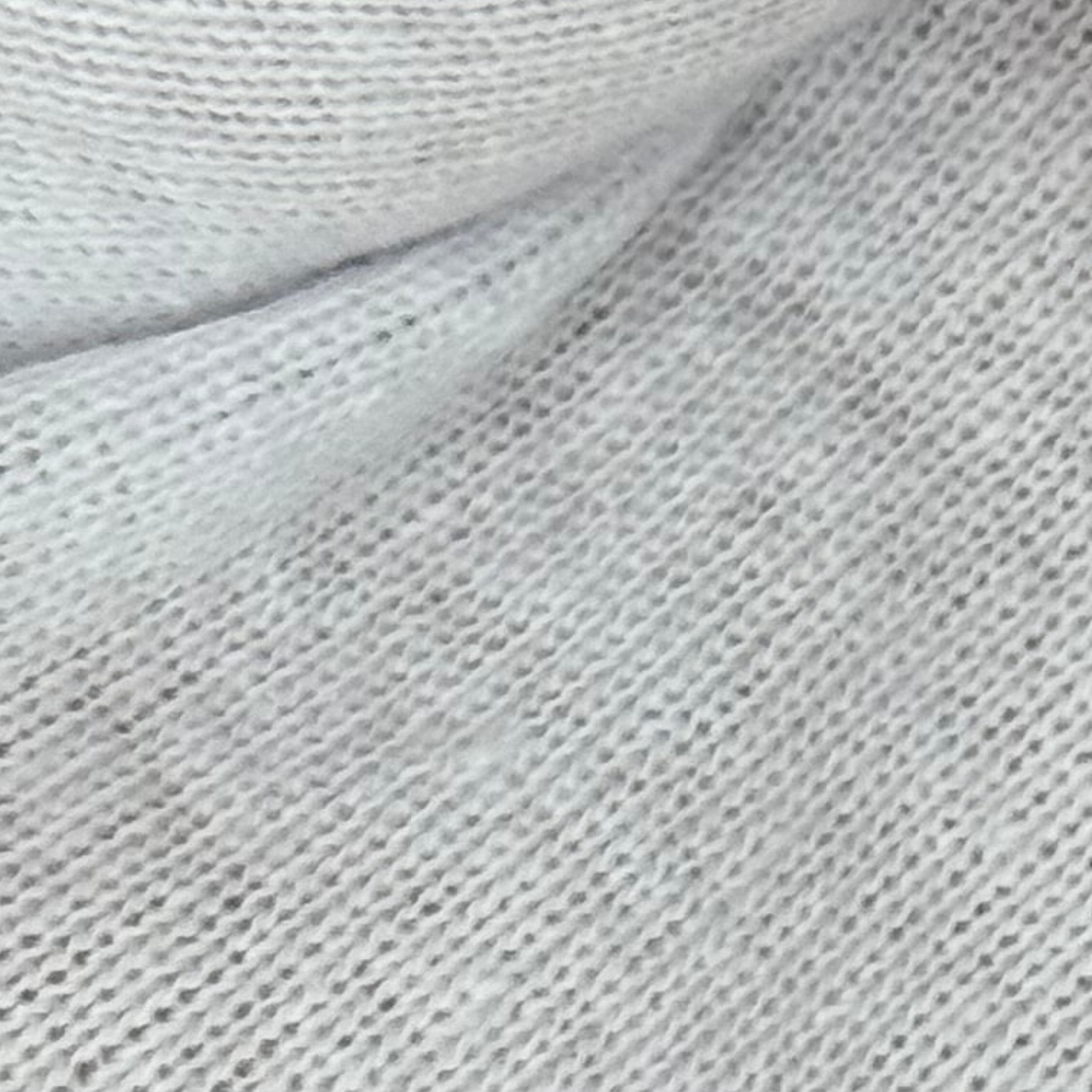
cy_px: 209
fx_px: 8066
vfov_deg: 7.7
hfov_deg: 7.5
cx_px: 2108
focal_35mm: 226
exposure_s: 1/1041
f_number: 1.78
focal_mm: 6.76
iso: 64
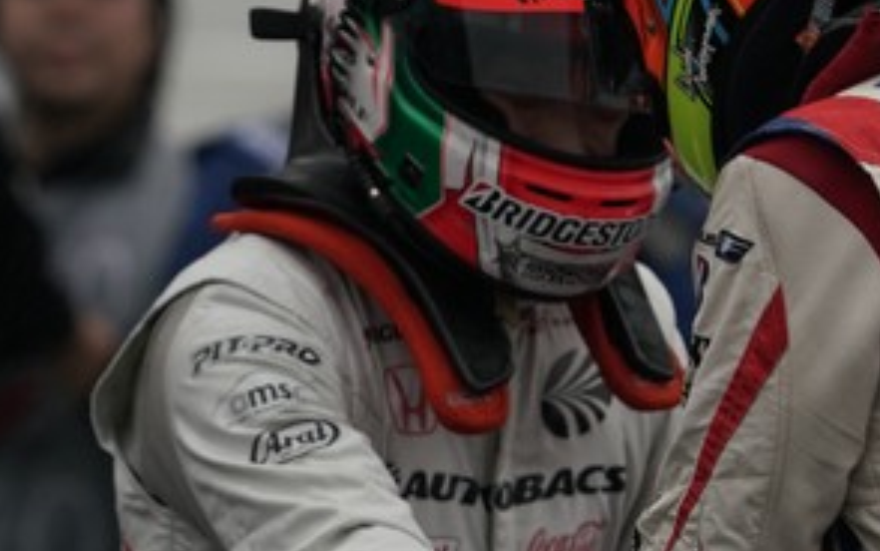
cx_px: 386
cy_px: 320
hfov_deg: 1.9
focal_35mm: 1081
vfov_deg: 1.2
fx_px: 25935
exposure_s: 1/200
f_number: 7.1
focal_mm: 433
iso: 1250
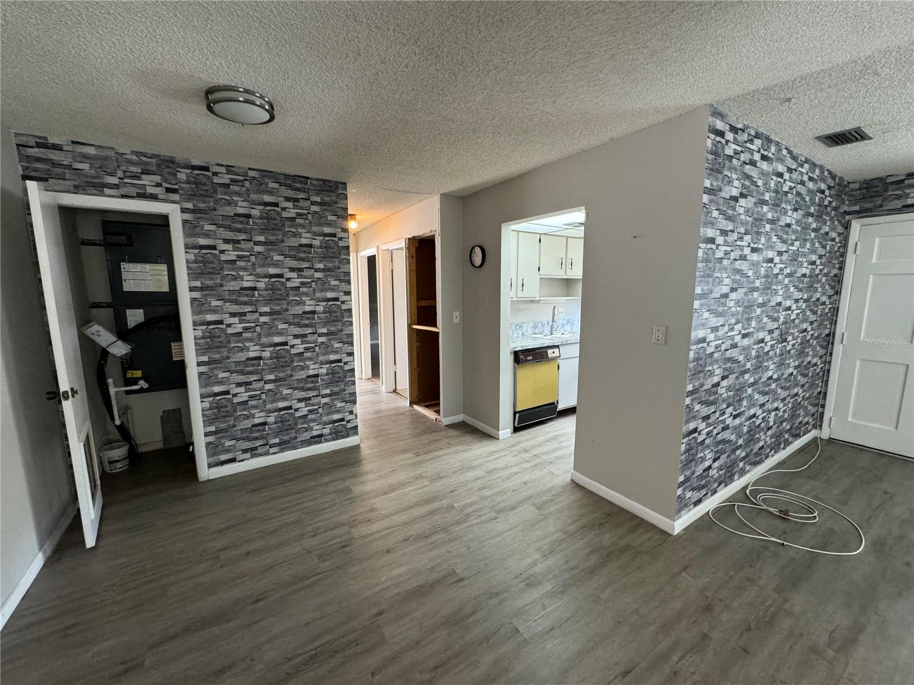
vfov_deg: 85.7
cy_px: 342
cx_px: 457
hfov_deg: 102.1
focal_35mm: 14
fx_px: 370
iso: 320
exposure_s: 1/60
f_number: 2.2
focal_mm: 2.22
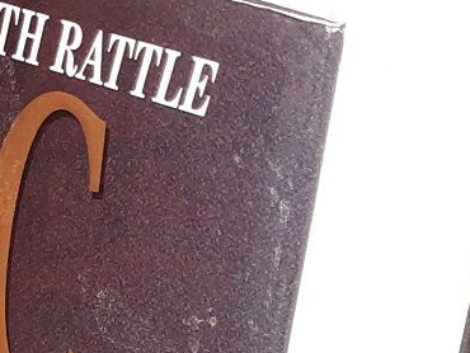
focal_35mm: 156
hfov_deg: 11.3
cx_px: -507
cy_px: 618
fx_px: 2119
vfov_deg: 9.1
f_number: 1.7
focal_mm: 3.7
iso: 40
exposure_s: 1/40
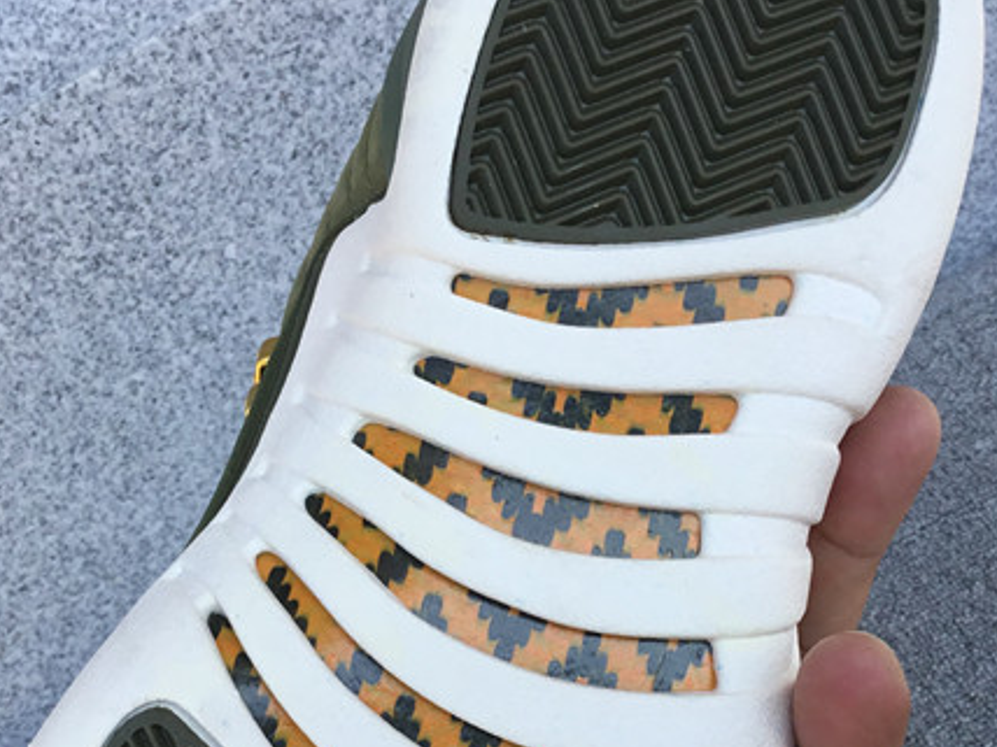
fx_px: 1670
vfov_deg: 24.9
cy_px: 586
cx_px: 489
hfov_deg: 33.2
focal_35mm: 58
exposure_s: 1/637
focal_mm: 3.3
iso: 25
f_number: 2.4
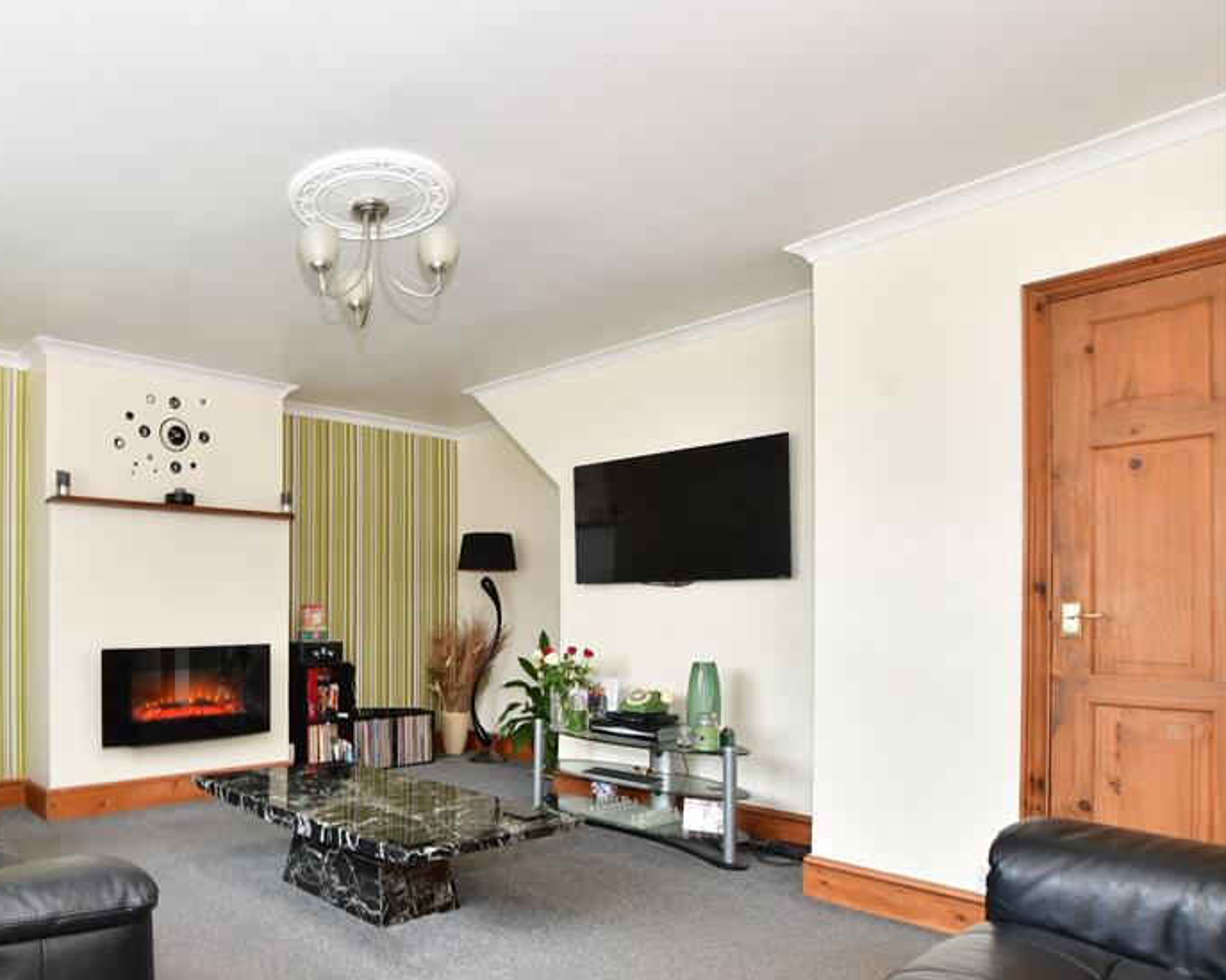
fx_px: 762
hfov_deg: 72.7
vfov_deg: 64.8
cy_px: 592
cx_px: 318
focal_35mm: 21
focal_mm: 10
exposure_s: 1/2.5
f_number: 7.1
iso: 400
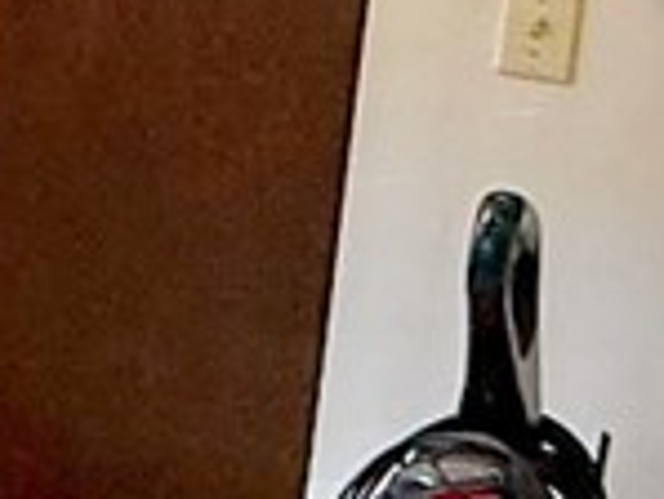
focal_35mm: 96
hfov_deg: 15.4
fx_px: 1843
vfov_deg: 15.2
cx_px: -749
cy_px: 42
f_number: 2.2
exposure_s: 1/60
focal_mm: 2.22
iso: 400
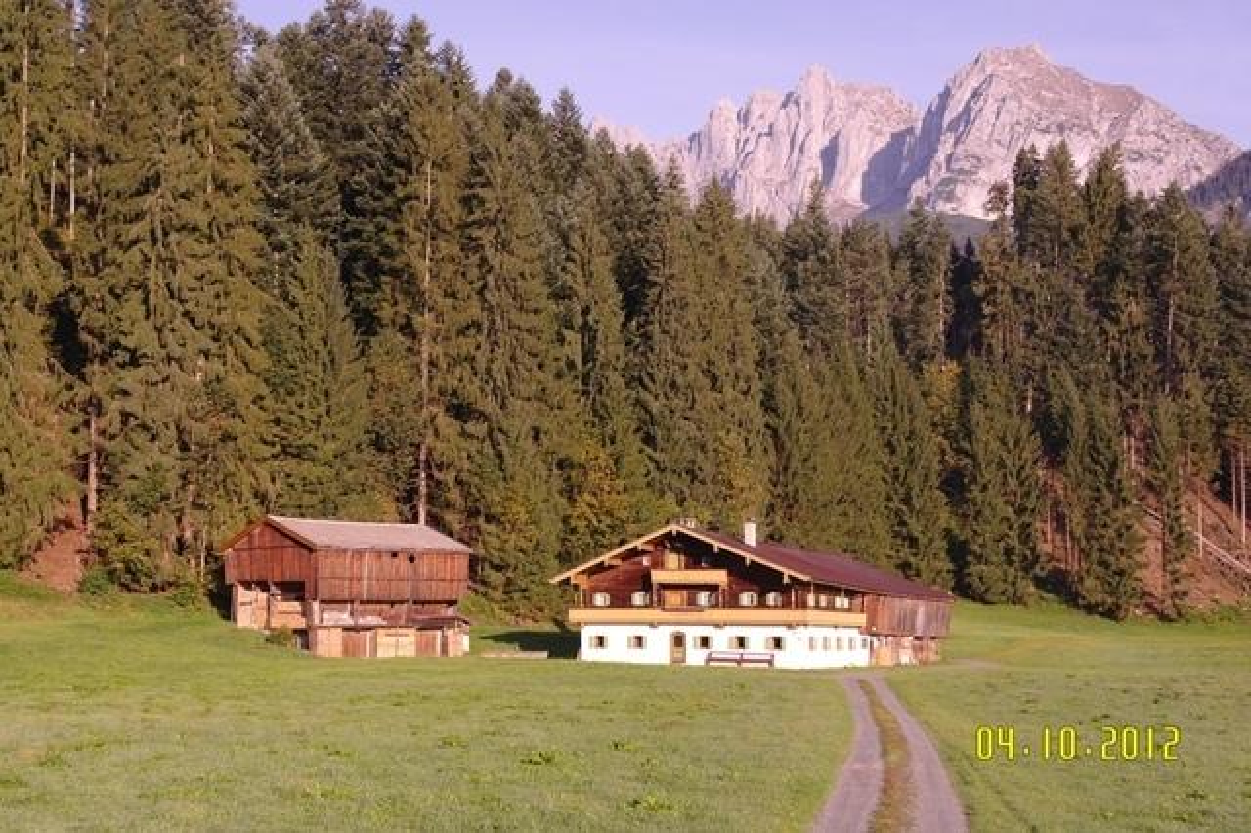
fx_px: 1841
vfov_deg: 25.5
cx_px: 626
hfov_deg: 37.5
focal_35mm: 53
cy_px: 416
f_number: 5.6
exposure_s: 1/200
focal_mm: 35
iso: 100
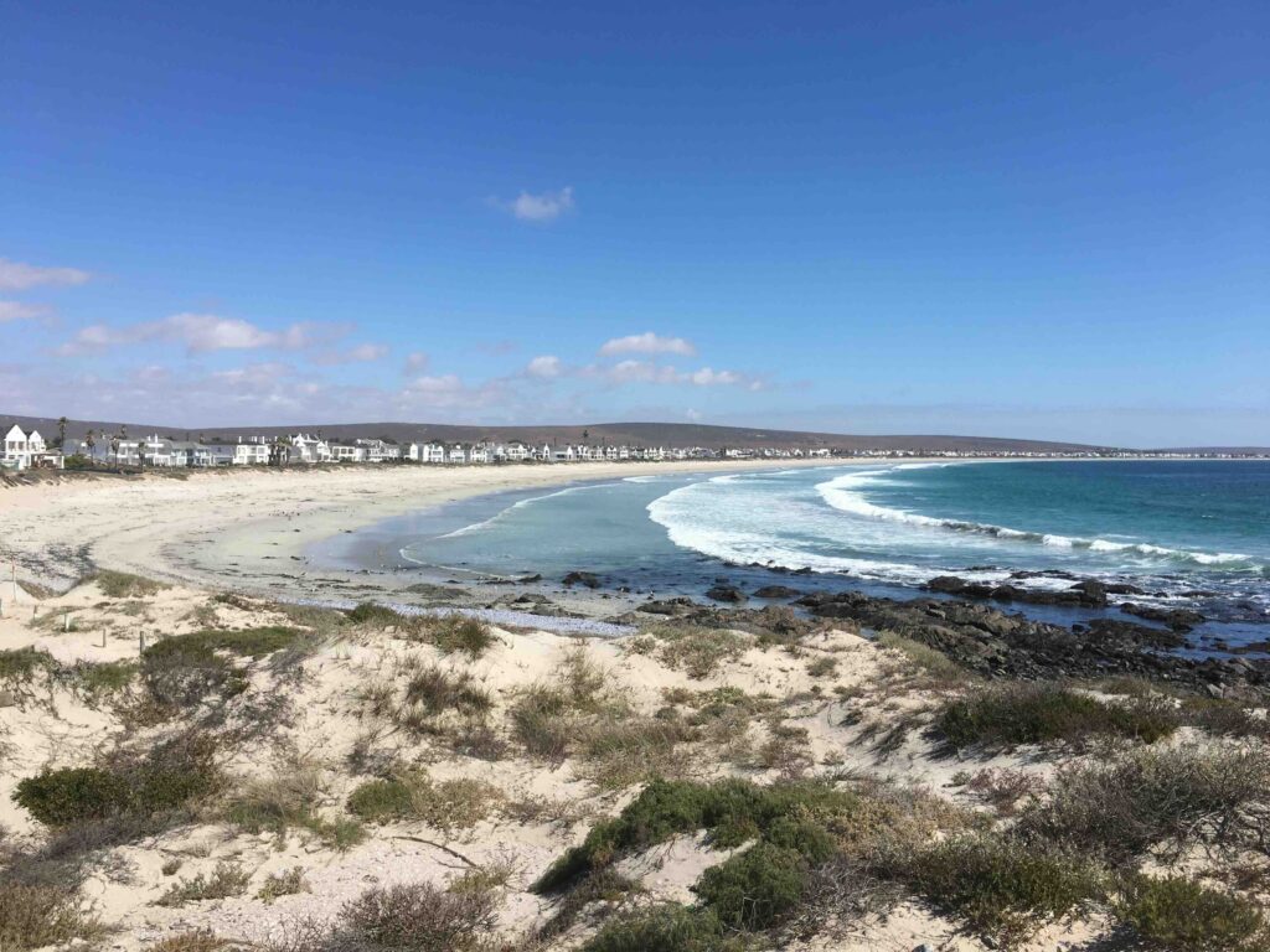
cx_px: 635
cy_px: 476
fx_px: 1064
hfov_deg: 61.7
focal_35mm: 29
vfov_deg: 48.2
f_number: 2.2
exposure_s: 1/2137
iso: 25
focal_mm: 4.15
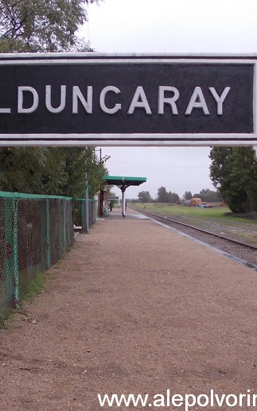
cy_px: 200
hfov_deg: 29.1
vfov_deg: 45.3
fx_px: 493
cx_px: 92
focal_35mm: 44
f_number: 2.7
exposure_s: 1/250
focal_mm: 4
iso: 80
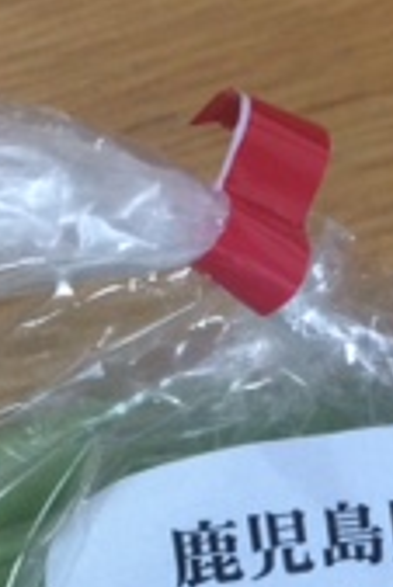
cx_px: 390
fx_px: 1863
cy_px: 604
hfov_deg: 11.9
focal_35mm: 114
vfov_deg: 17.5
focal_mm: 4.15
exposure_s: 1/30
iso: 160
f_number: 2.2
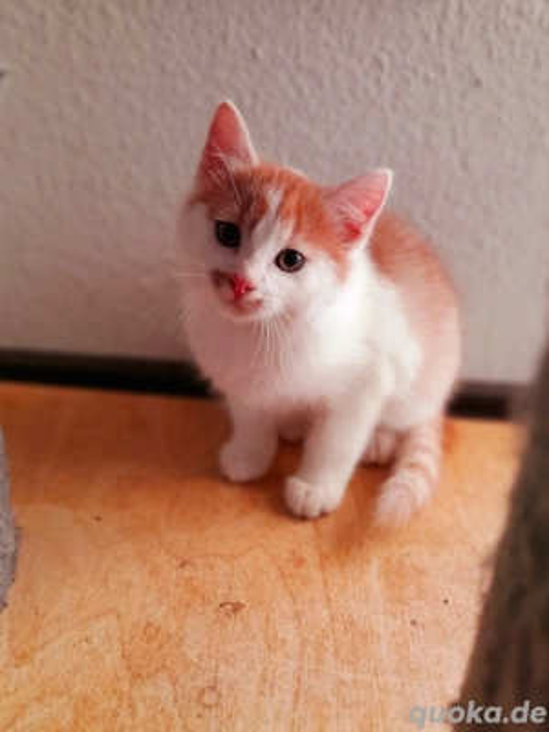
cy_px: 366
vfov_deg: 69.4
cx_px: 274
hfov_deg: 54.9
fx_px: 529
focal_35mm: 25
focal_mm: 4.6
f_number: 2
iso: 160
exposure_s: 1/50
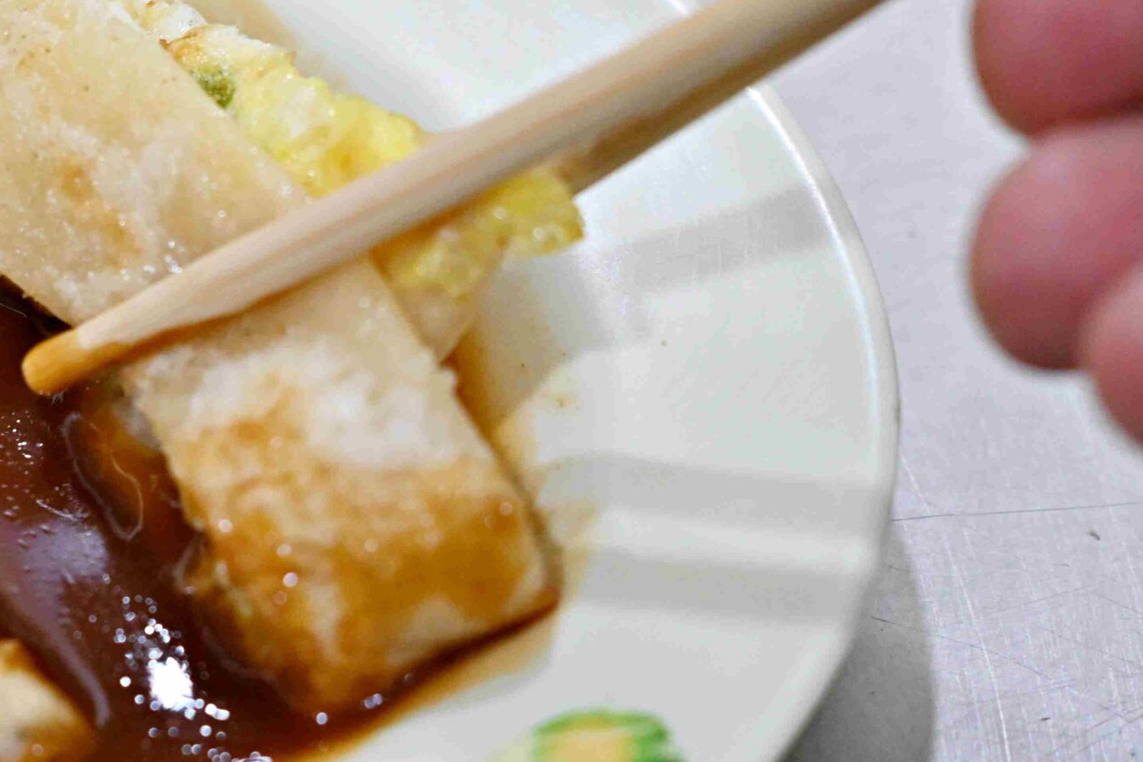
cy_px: 473
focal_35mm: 145
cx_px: 161
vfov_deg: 9.5
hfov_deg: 14.0
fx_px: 4604
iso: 1000
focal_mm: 50
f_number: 3.2
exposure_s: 1/200
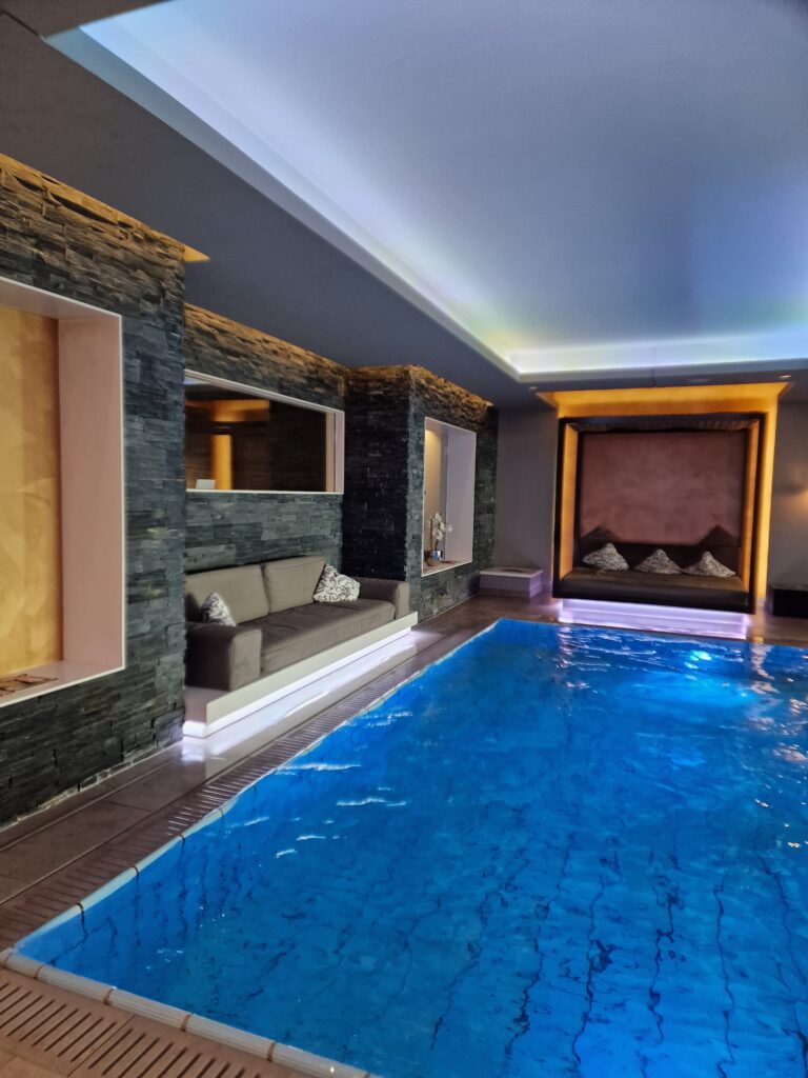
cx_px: 404
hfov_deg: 58.9
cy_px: 539
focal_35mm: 23
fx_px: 716
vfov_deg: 73.9
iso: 640
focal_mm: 6.4
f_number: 1.8
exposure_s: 1/120
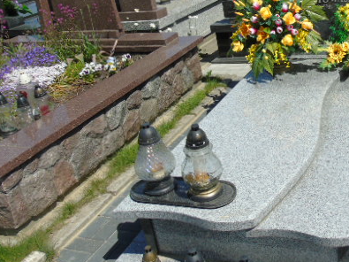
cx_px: 272
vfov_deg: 30.7
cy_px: 96
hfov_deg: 39.1
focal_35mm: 47
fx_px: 474
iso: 80
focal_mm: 5.2
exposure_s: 1/1000
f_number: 3.6
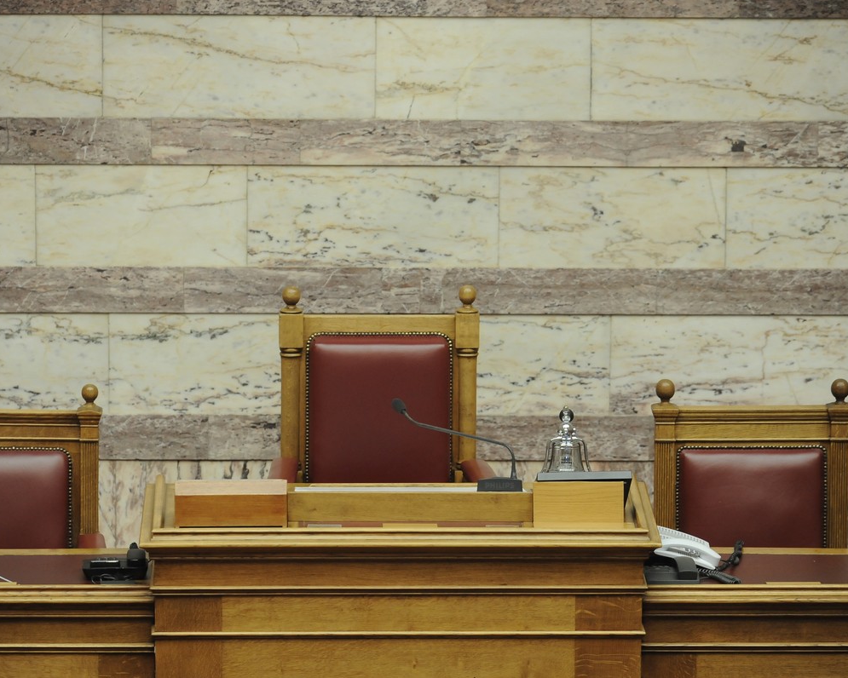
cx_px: 399
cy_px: 339
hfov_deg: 8.1
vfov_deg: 6.5
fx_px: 5973
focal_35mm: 238
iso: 2500
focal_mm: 210
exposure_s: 1/250
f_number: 4
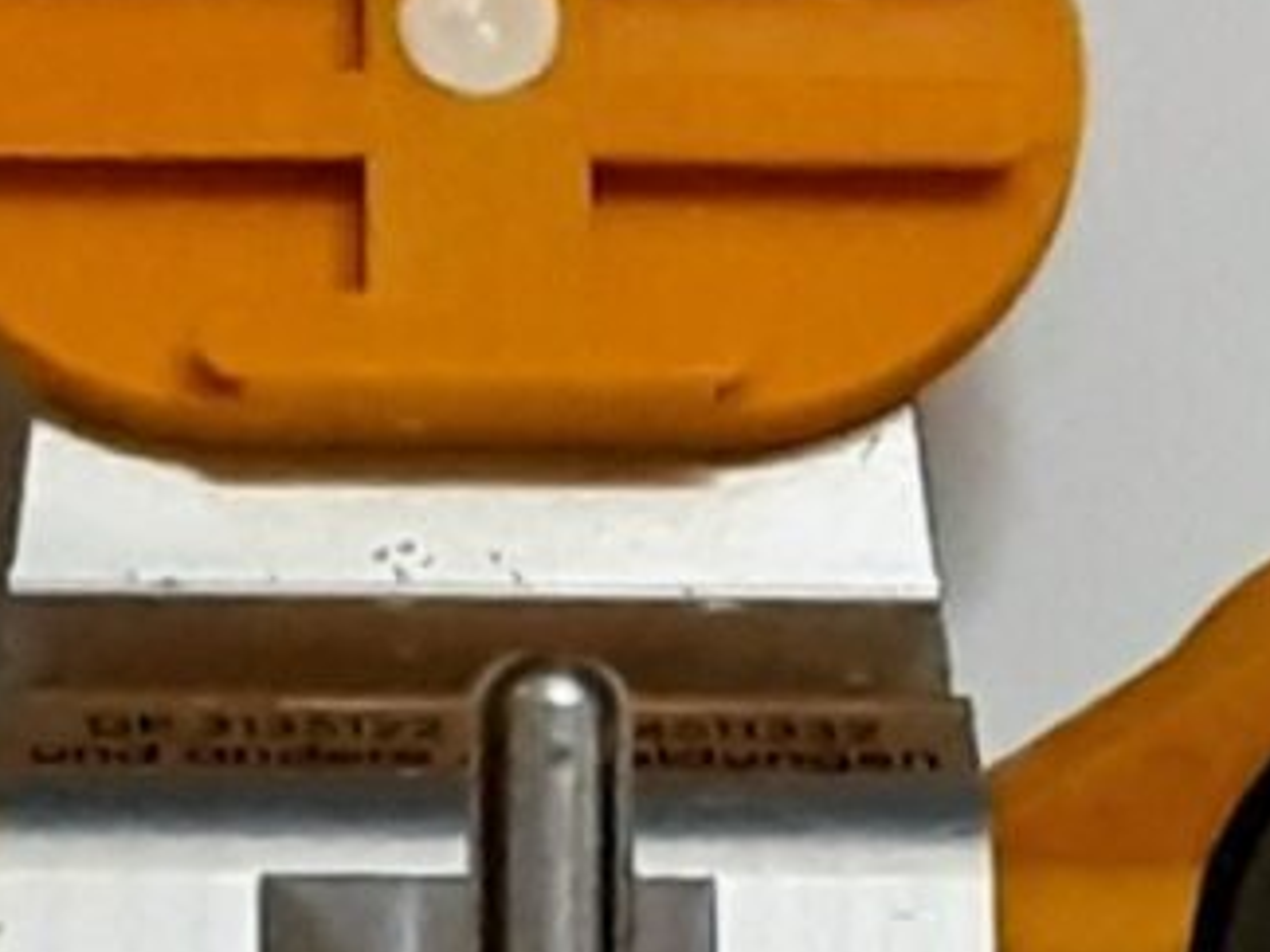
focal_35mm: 221
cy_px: 1109
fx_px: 8108
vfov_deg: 6.7
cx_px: 490
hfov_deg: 9.0
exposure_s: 1/50
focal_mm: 2.9
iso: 200
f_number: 1.9
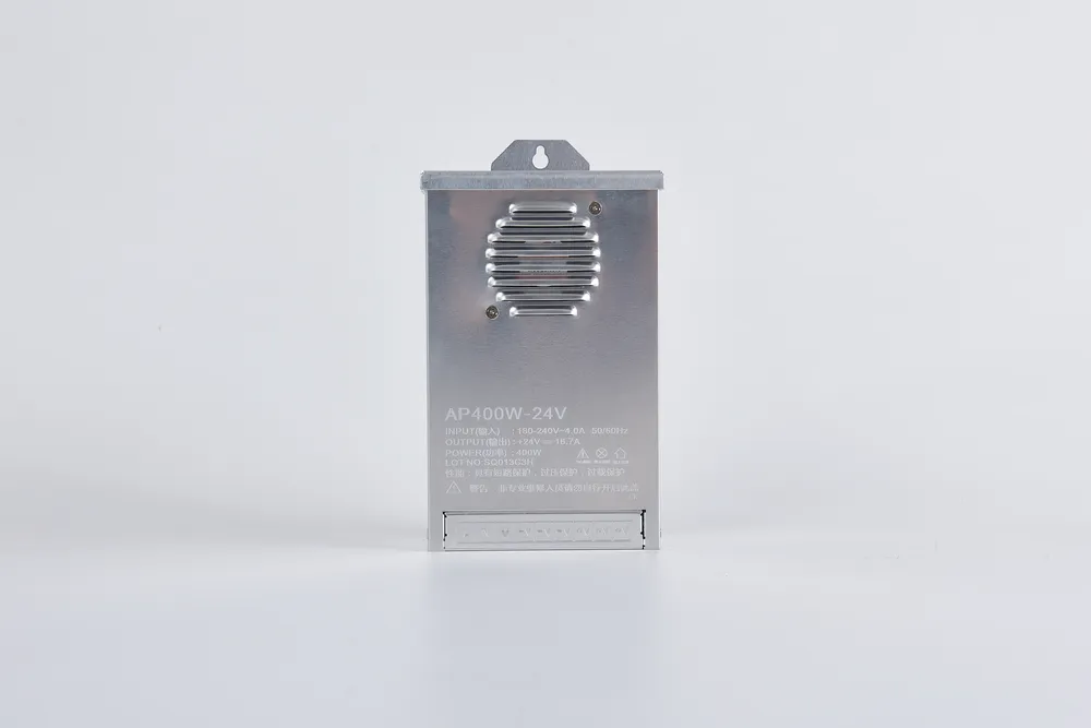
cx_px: 546
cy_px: 364
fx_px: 1879
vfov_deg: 21.9
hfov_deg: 32.4
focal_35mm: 62
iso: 100
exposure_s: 1/125
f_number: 13
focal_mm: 62
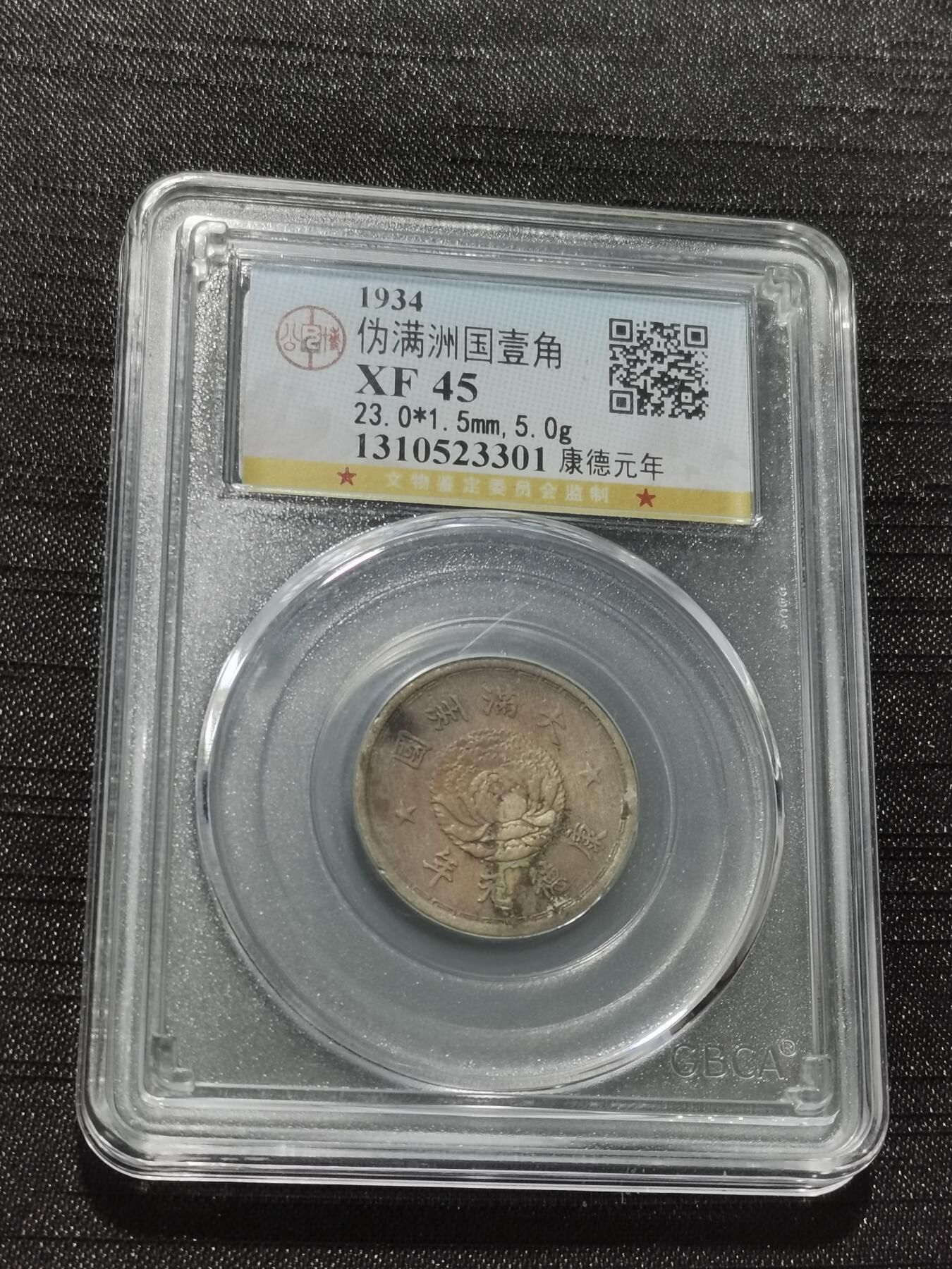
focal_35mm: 69
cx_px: 476
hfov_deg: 21.3
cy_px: 634
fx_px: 2530
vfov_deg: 28.2
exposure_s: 1/100
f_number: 1.8
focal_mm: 5.58
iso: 80
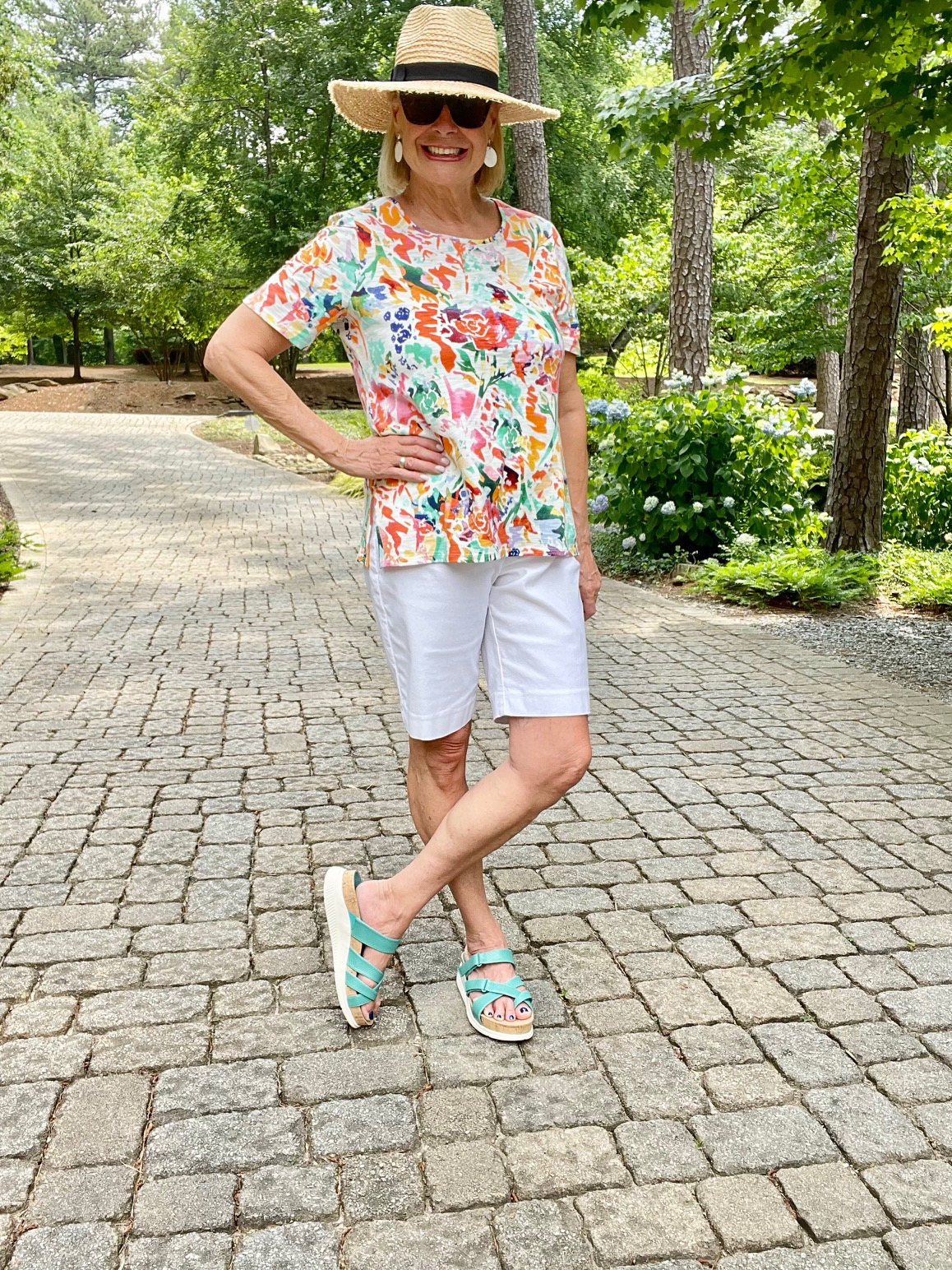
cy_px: 635
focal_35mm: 30
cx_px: 476
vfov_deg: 60.0
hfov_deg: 46.8
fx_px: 1100
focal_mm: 2.71
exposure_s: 1/214
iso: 25
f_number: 2.2
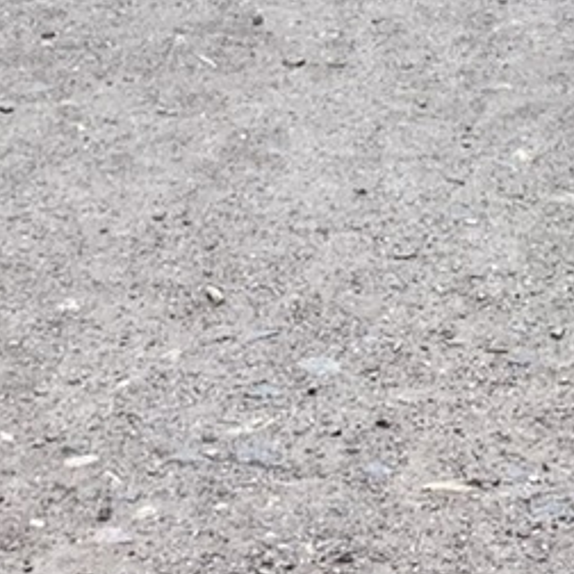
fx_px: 3508
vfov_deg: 8.5
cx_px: 472
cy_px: -854
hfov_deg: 9.3
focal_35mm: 187
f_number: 1.8
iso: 25
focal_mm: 4.25
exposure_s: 1/259
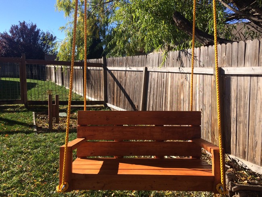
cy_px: 98
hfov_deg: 61.6
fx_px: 220
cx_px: 131
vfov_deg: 48.3
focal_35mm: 29
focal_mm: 4.15
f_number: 2.2
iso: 32
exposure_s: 1/1282
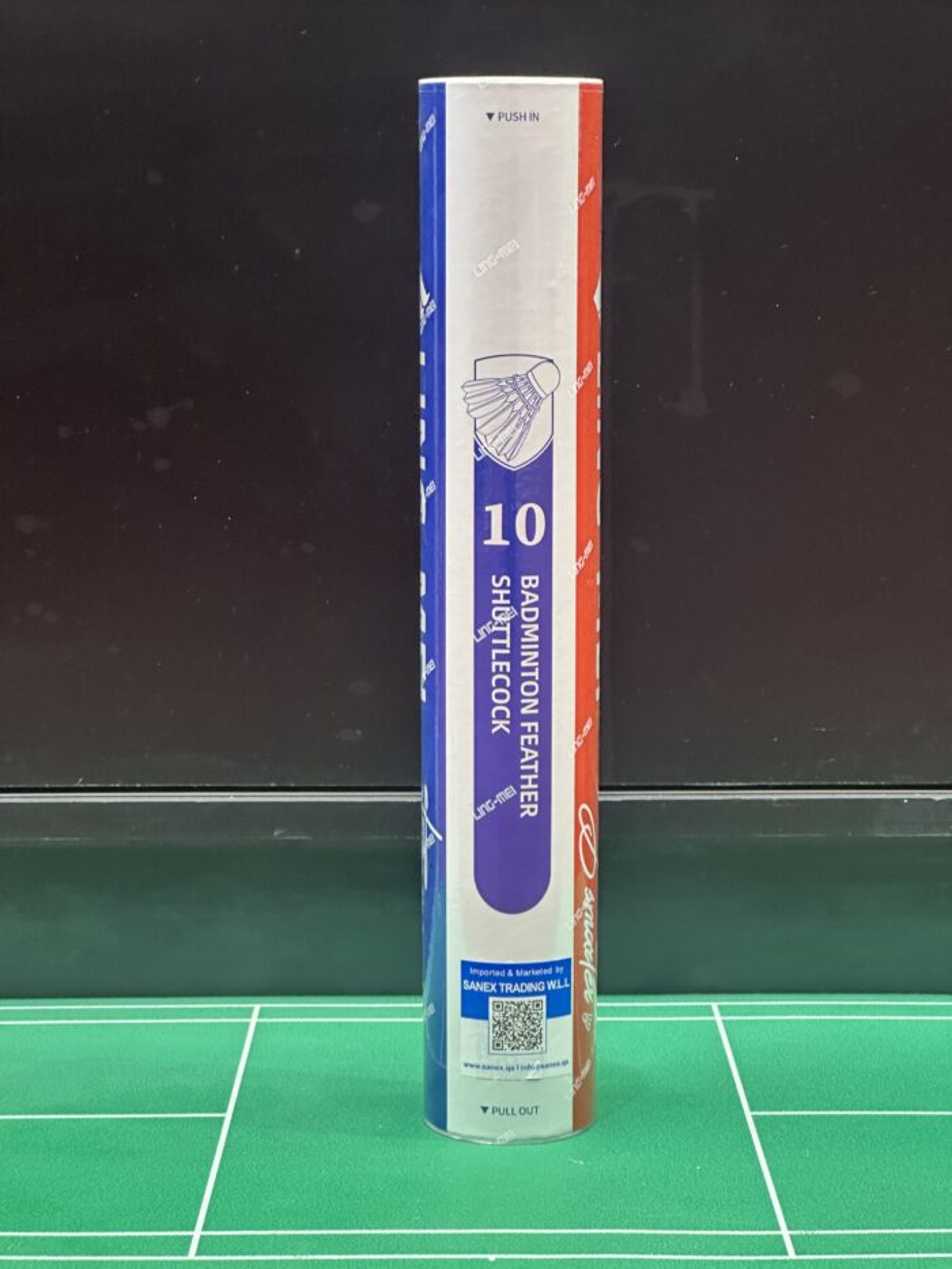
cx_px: 476
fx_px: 2823
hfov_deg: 19.1
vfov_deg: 25.3
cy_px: 634
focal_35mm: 77
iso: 320
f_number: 2.8
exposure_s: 1/50
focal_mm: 9
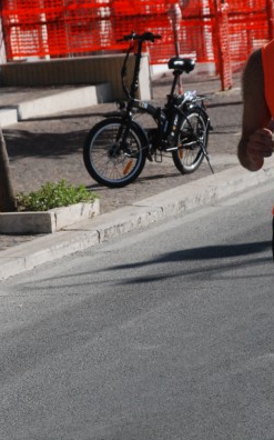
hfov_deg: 5.9
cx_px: 204
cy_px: 228
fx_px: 2642
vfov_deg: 9.5
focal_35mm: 221
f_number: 8
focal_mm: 95
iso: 1000
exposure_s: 1/2000
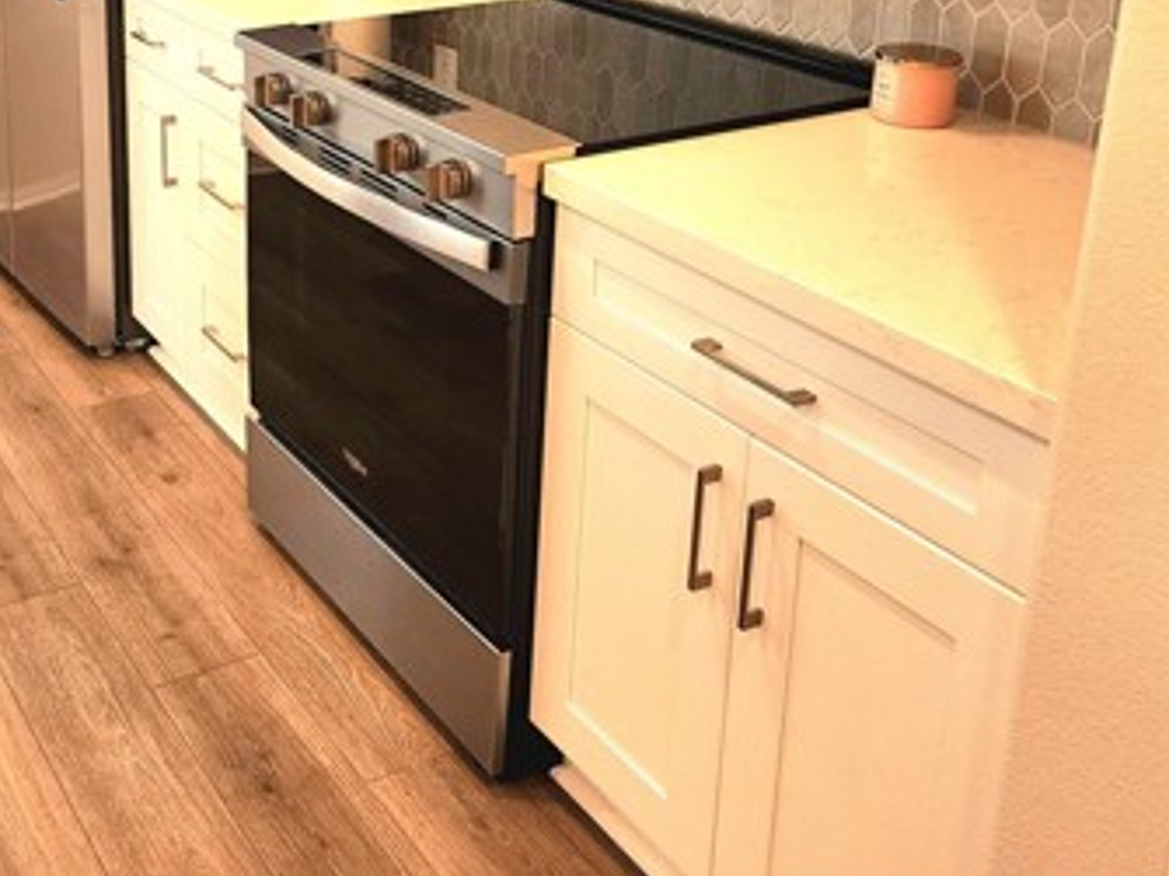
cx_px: 220
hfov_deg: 41.0
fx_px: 1485
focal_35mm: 44
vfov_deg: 31.7
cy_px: 129
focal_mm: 6.4
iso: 125
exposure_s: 1/120
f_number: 1.8
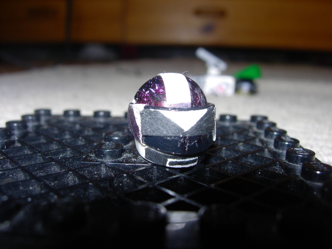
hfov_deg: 49.0
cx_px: 166
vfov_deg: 37.7
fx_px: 364
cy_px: 124
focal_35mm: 38
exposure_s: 1/64
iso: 79
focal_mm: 7.8
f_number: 4.8
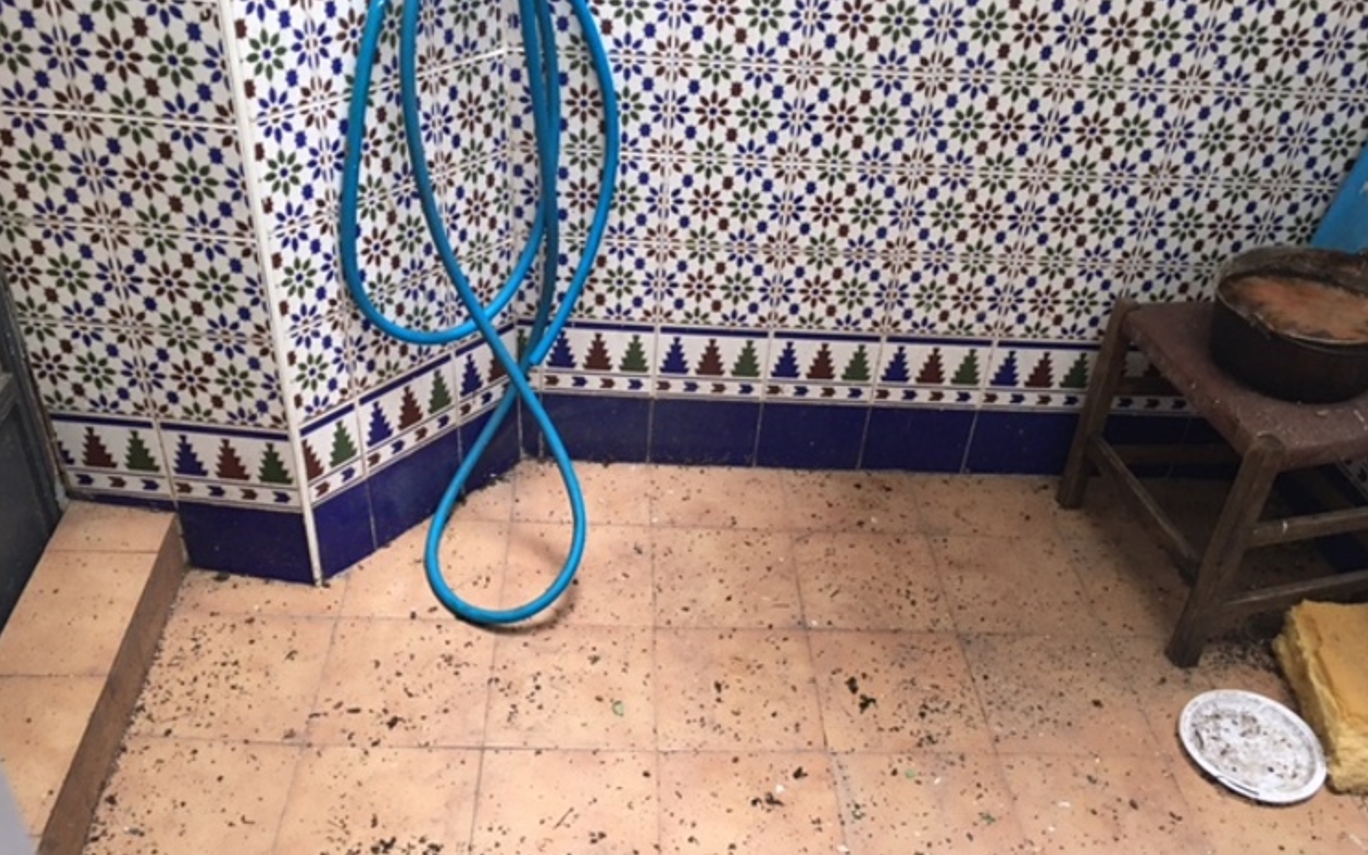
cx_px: 684
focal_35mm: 31
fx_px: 1156
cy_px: 470
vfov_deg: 40.6
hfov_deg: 61.2
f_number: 2.2
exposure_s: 1/10
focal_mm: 4.15
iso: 80
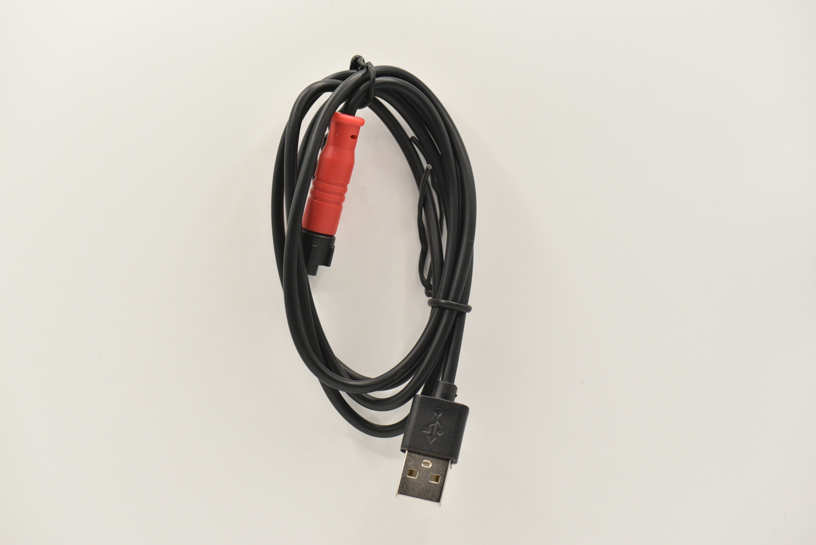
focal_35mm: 105
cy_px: 272
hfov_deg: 19.4
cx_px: 408
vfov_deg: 13.1
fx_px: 2381
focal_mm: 105
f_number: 8
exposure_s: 1/400
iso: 1250
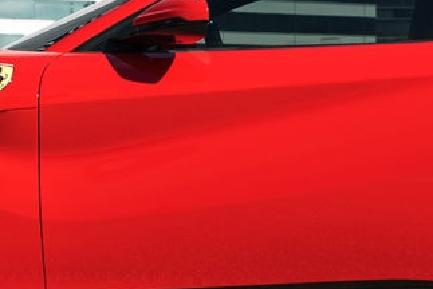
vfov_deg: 6.9
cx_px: 172
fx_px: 2360
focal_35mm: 196
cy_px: -157
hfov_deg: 10.5
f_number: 4
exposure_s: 1/500
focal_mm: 33
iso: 80
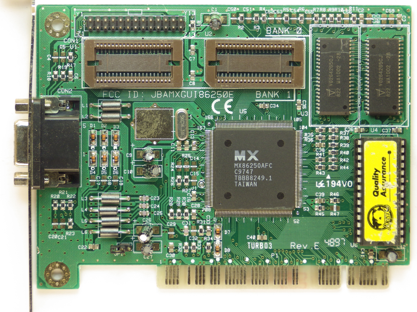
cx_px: 208
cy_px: 156
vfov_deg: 6.8
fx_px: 2626
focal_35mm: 218
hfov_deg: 9.1
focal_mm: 39.1
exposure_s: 1/80
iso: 100
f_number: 5.5
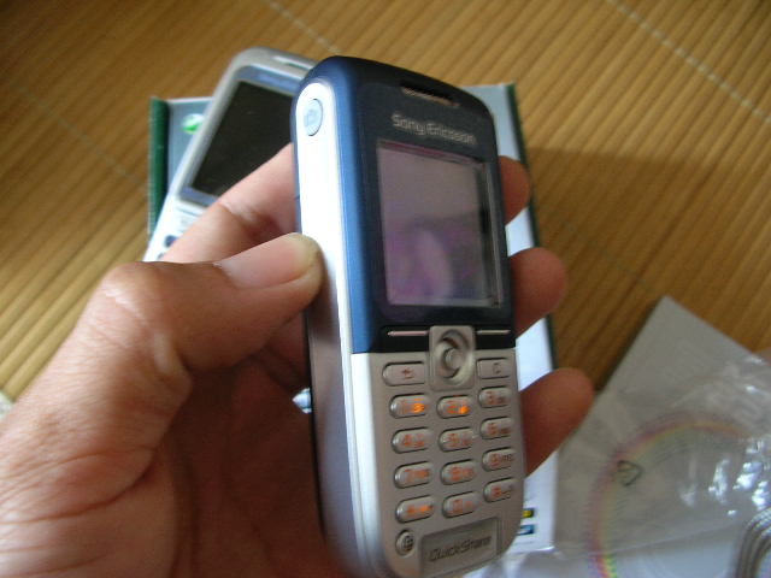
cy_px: 289
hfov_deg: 52.6
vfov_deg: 40.7
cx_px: 386
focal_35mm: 35
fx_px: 780
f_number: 2.8
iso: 50
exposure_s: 1/11.2
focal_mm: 5.8
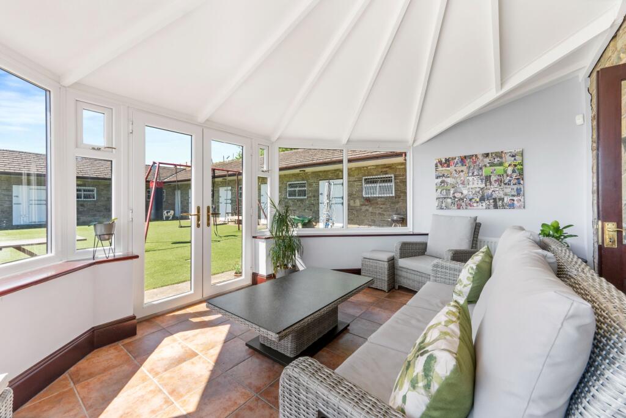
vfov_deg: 81.2
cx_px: 313
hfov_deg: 104.2
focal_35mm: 14
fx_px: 243
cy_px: 209
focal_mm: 14
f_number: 22
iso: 200
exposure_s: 1/20
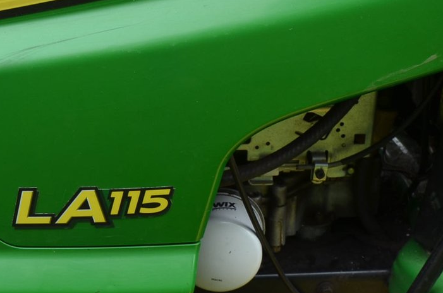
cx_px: 130
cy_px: 206
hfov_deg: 23.0
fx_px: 1080
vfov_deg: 15.4
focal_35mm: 88
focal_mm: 24
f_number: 6.3
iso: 200
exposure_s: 1/160
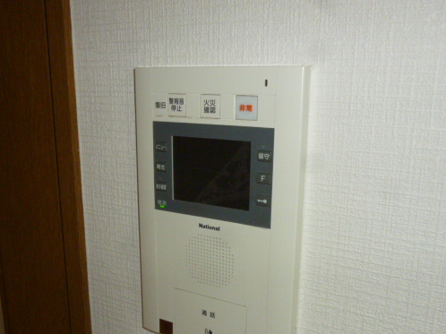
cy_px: 210
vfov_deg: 39.4
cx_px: 213
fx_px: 464
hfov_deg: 51.4
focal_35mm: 36
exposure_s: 1/60
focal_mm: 5
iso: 400
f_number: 3.1
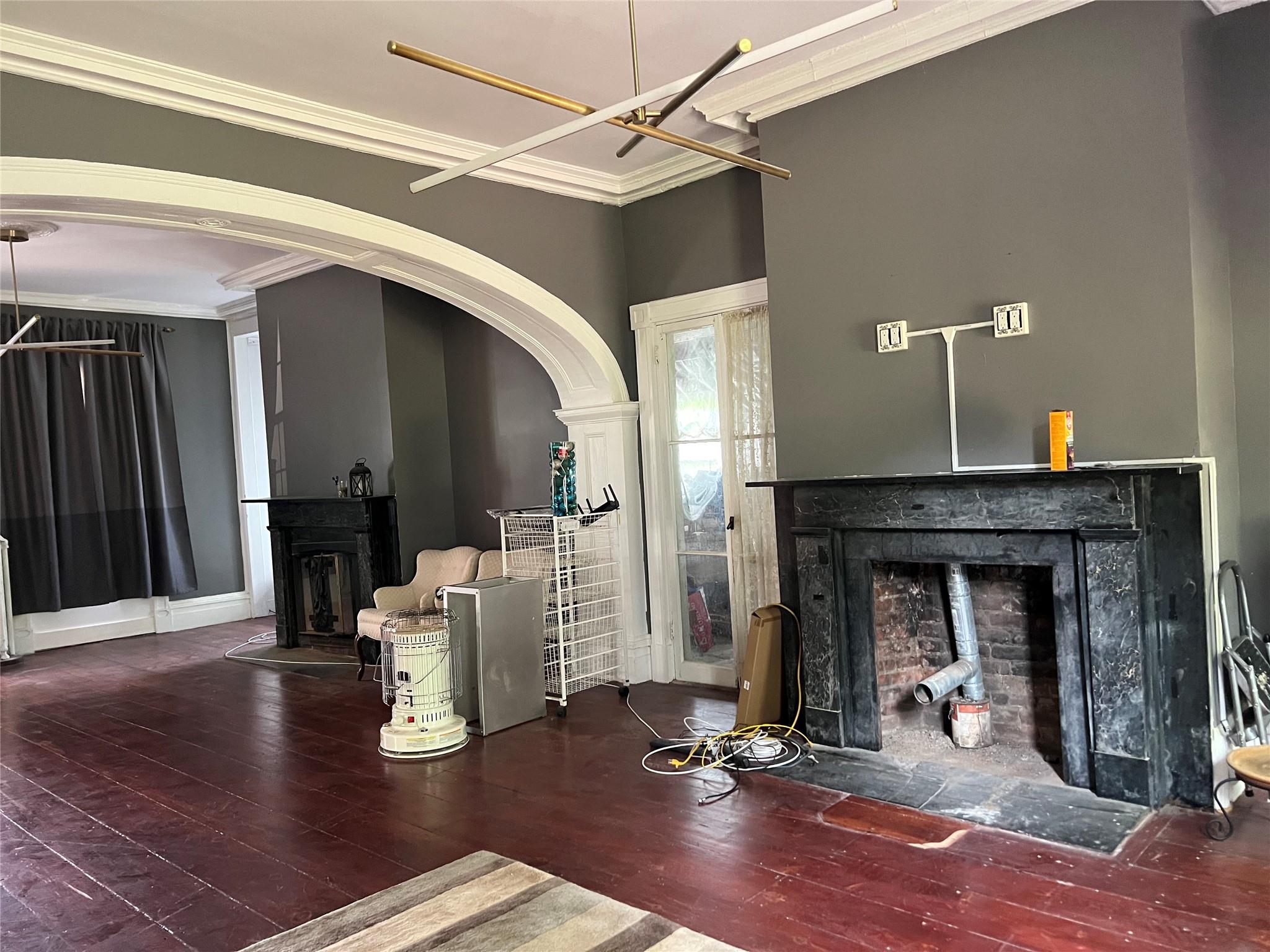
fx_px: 954
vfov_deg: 53.1
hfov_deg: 67.3
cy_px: 476
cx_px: 635
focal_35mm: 26
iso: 500
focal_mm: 5.7
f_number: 1.5
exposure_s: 1/53
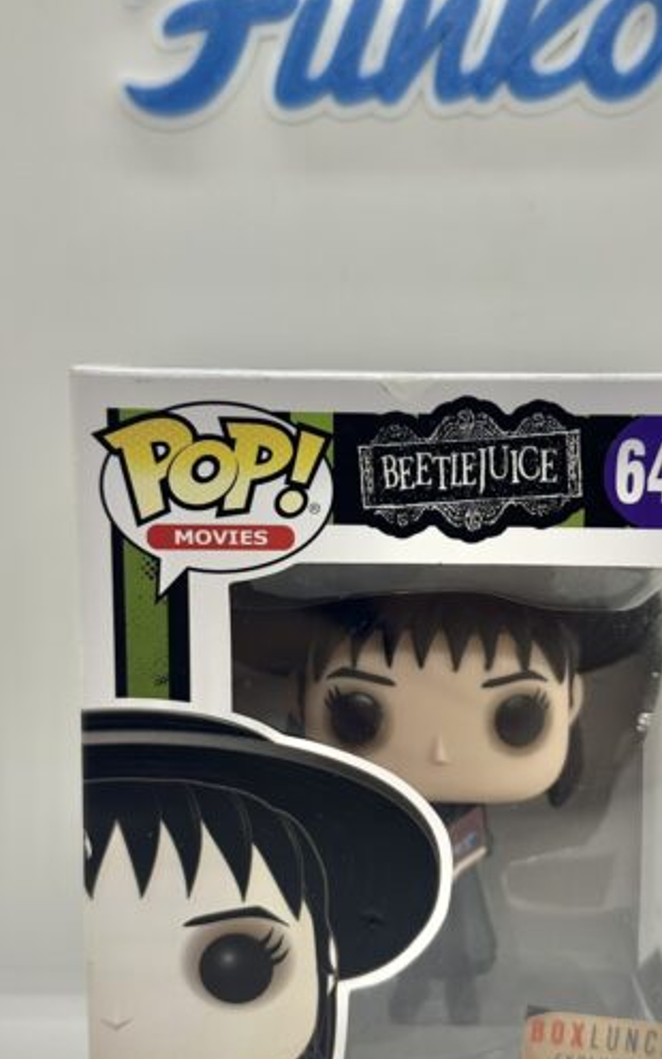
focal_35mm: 41
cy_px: 572
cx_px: 399
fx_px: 1184
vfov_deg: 48.2
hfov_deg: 31.2
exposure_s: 1/262
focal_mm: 6.86
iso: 80
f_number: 1.78
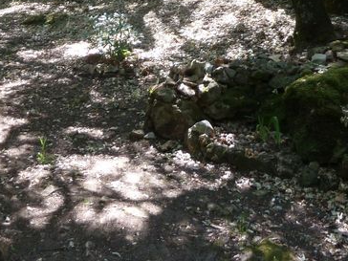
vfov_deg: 24.9
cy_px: -18
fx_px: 553
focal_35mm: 55
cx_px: 57
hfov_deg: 33.7
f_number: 3.3
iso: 80
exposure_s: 1/40
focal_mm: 4.1
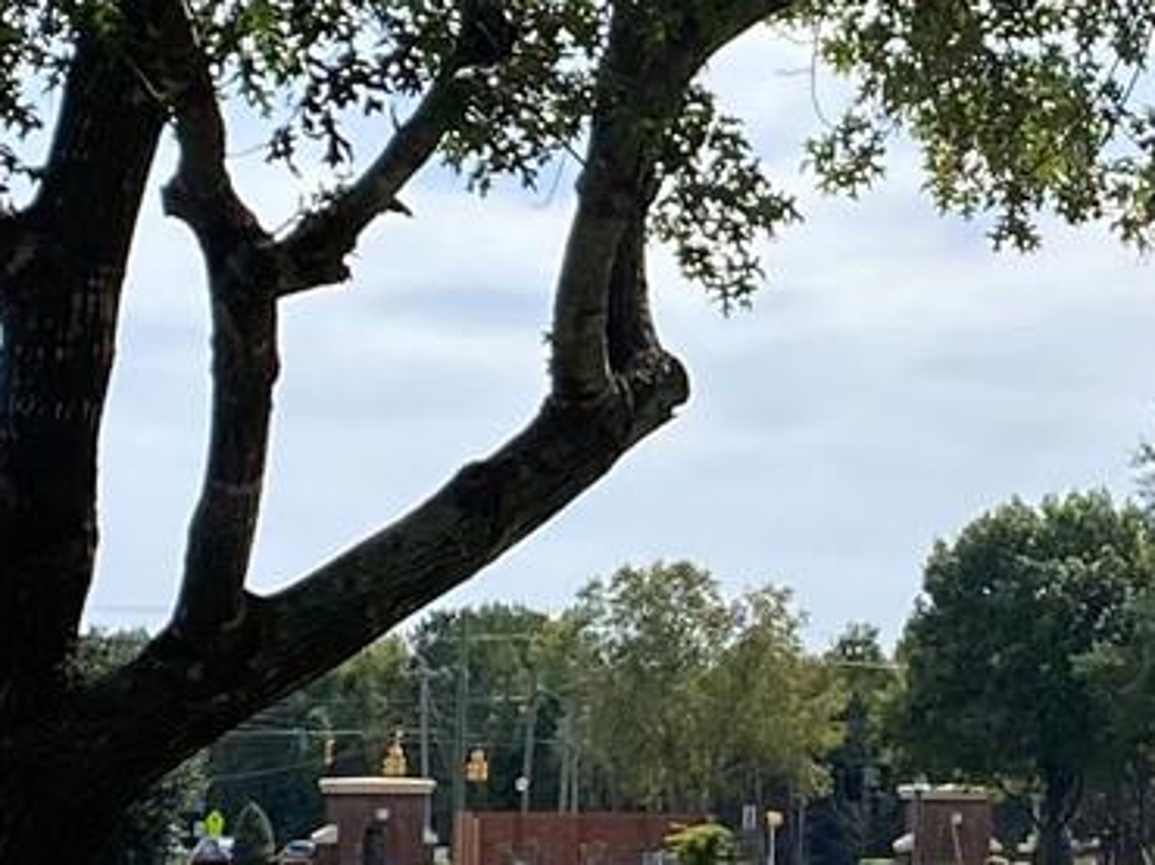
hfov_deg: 13.6
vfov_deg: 10.3
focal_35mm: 144
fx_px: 4802
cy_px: 244
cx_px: 1086
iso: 32
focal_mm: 4.25
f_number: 1.8
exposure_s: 1/2105
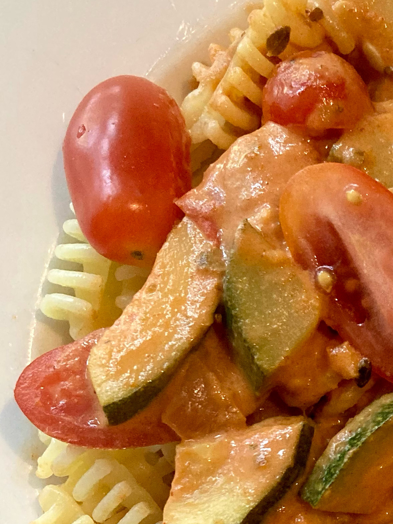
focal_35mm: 72
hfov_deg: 19.1
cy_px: 413
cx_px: 495
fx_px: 1090
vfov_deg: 26.6
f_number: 1.8
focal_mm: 3.99
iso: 320
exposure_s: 1/60
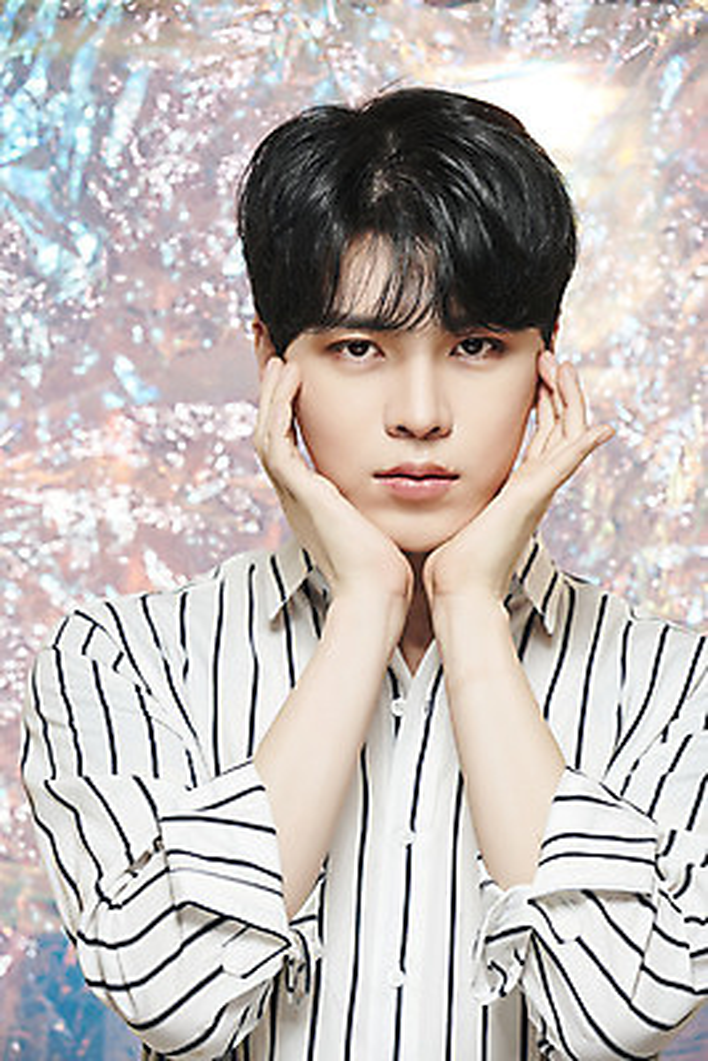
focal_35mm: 135
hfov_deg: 10.2
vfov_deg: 15.2
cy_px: 530
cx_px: 354
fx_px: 3979
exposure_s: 1/125
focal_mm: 135
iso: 64
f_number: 5.6
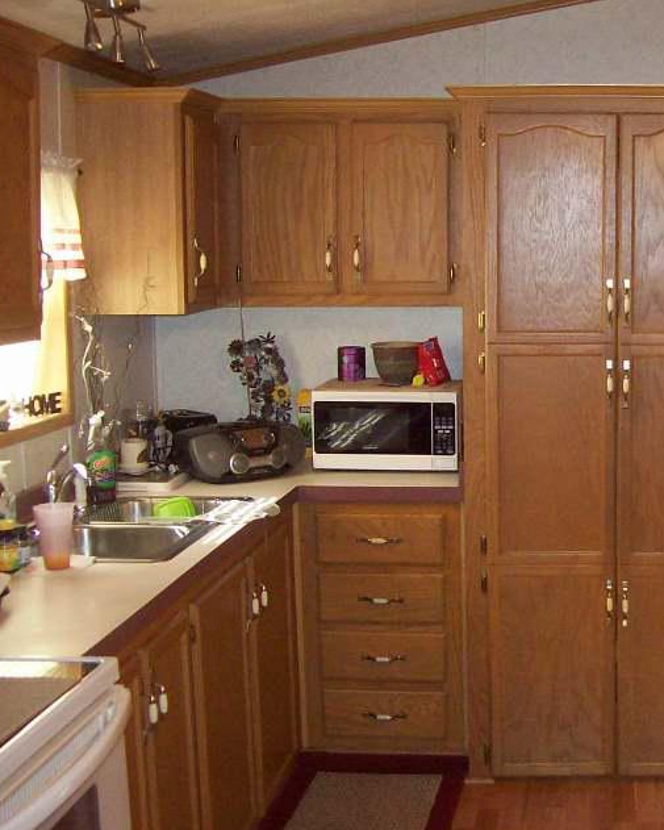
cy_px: 420
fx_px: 1400
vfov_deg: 33.0
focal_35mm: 57
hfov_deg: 25.5
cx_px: 642
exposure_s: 1/64
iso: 140
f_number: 2.7
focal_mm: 6
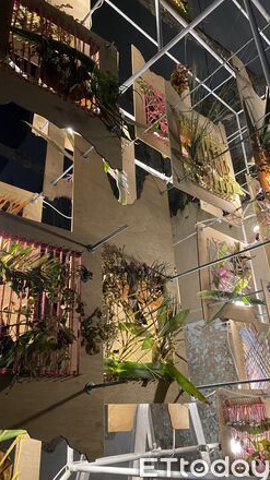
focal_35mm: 29
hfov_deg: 40.0
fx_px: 370
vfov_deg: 66.1
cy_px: 244
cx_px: 154
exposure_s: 1/60
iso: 320
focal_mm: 4.25
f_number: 1.8
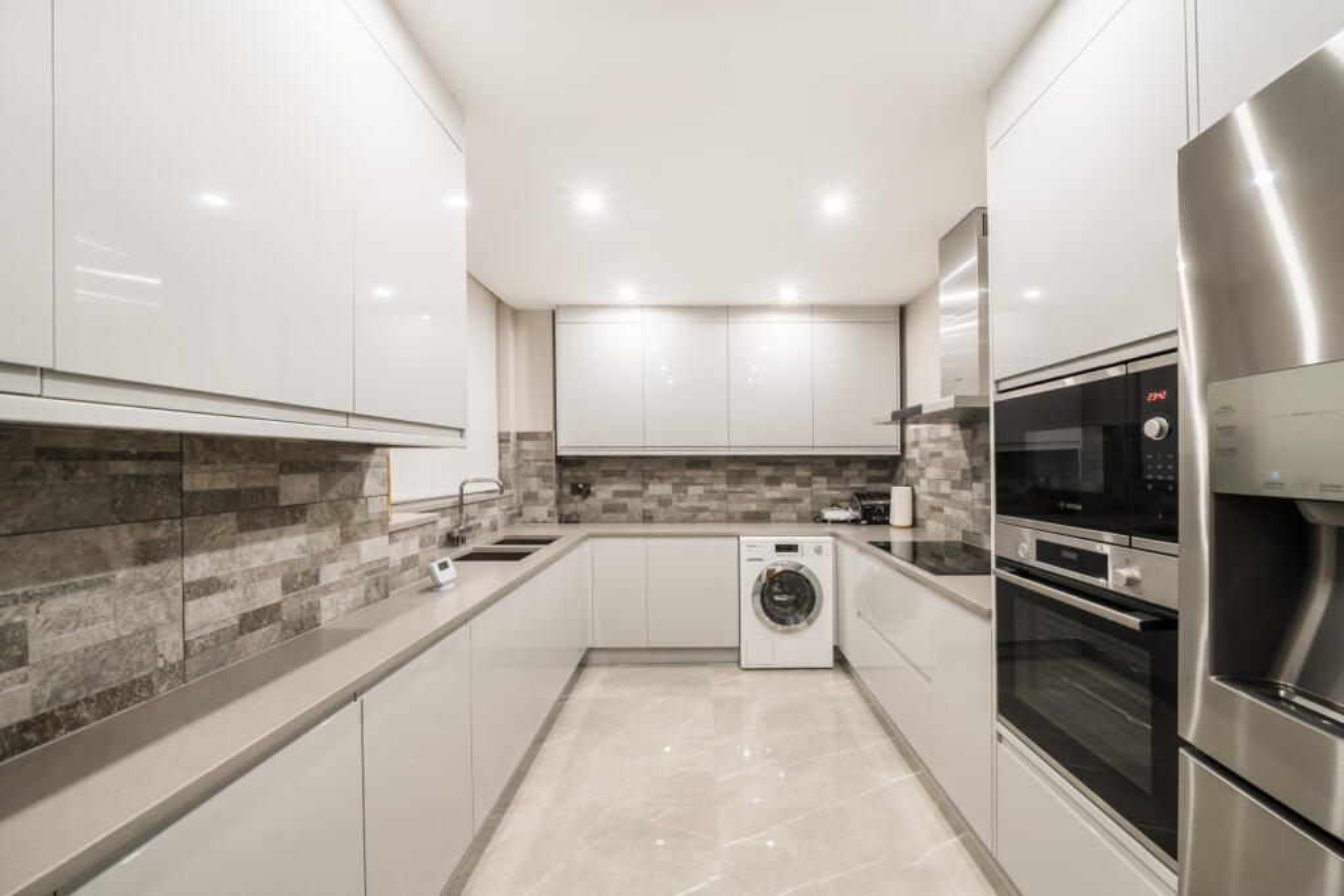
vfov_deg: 90.0
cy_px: 448
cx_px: 672
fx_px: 448
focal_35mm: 12
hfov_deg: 112.6
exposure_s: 1/6
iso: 640
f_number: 11
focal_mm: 12
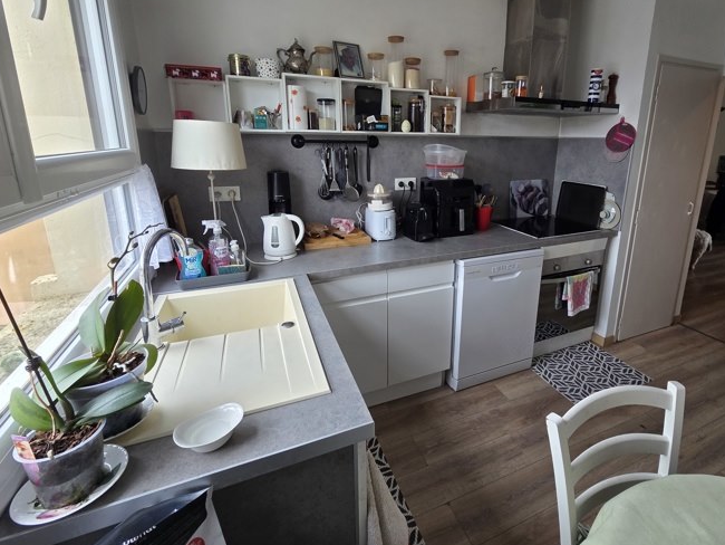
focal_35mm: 16
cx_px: 410
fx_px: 335
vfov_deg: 77.2
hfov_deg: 93.9
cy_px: 218
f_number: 2.2
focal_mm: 2.2
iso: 80
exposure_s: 1/100
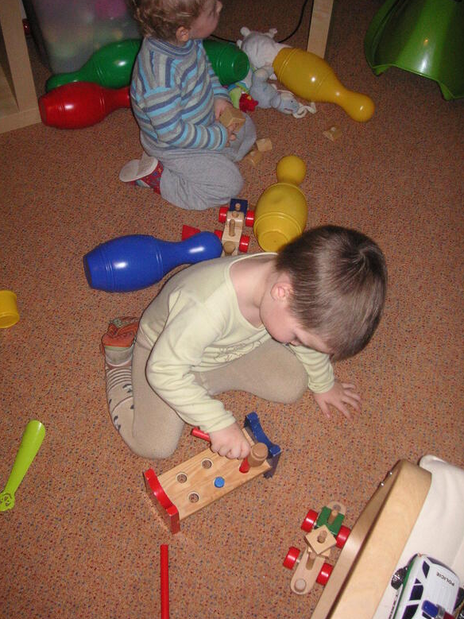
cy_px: 309
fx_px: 679
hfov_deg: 37.7
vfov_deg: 49.0
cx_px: 230
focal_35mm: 38
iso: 160
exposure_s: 1/45
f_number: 2.8
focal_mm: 6.1
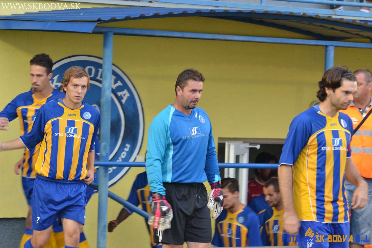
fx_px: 1736
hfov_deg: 12.2
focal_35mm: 168
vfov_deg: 8.2
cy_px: 124
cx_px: 186
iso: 800
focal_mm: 112
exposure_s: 1/60
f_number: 5
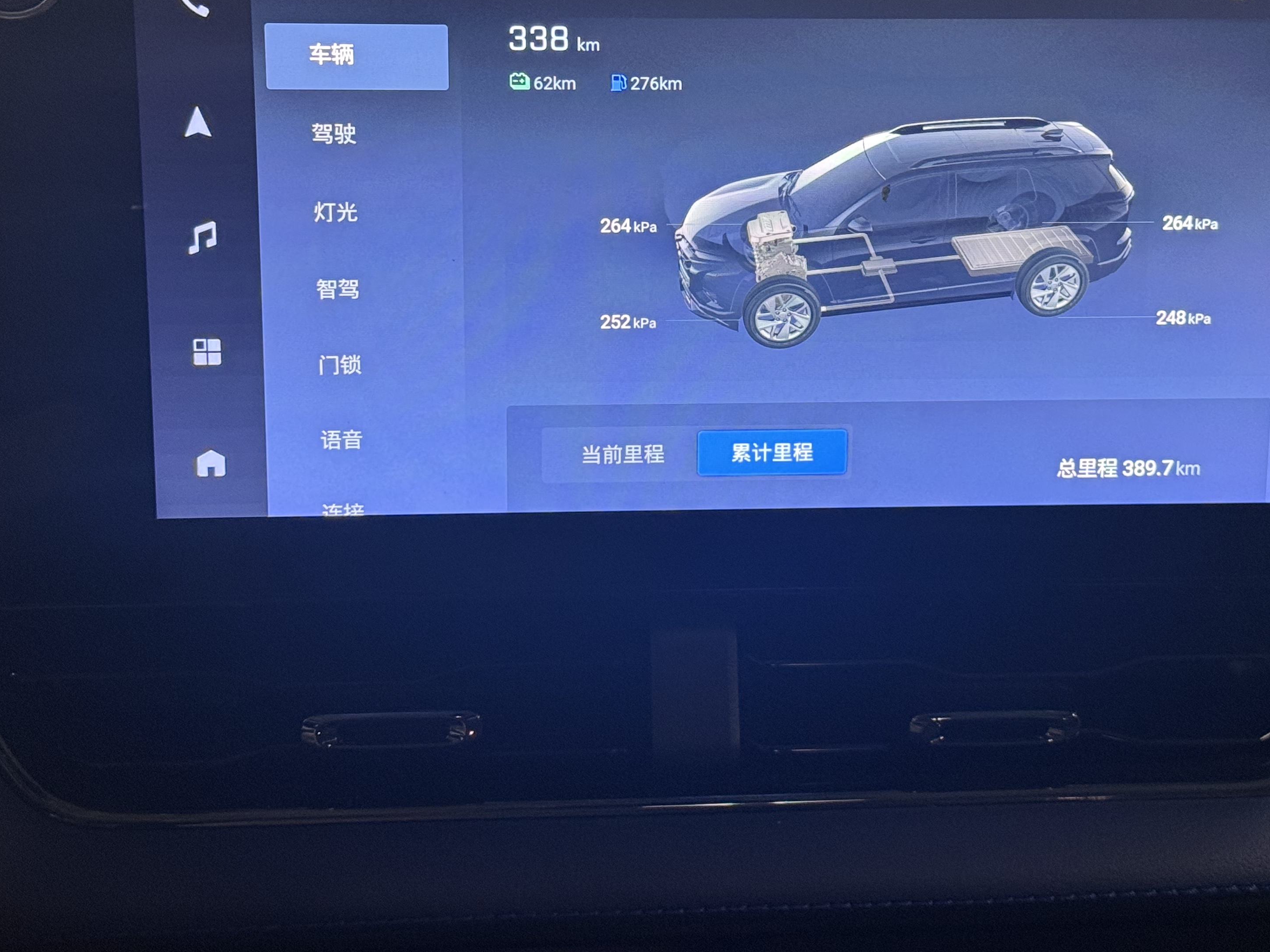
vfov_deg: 21.8
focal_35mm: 67
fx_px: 2458
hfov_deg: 28.9
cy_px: 295
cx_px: 751
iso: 200
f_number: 1.78
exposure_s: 1/33
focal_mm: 6.76
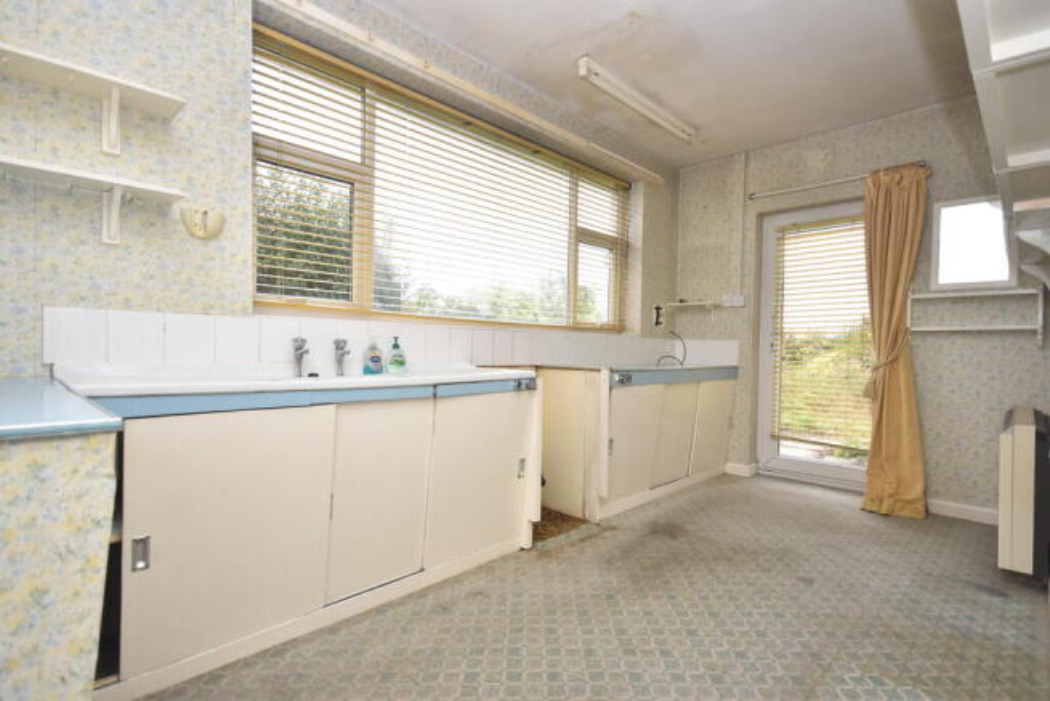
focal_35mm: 18
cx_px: 525
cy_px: 350
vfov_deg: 67.4
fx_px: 525
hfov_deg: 90.0
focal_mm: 12
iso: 640
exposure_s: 1/200
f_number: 5
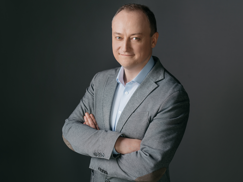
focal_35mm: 58
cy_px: 89
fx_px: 407
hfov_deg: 33.2
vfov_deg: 25.2
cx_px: 133
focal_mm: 50
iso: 100
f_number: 2.8
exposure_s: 1/200
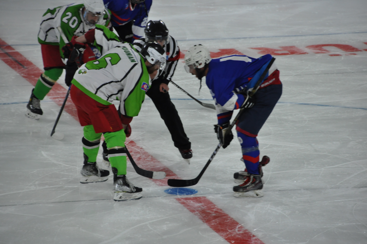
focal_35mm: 278
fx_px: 2825
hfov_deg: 7.4
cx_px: 184
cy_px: 122
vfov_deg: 4.9
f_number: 6
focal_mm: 185
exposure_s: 1/80
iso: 1250
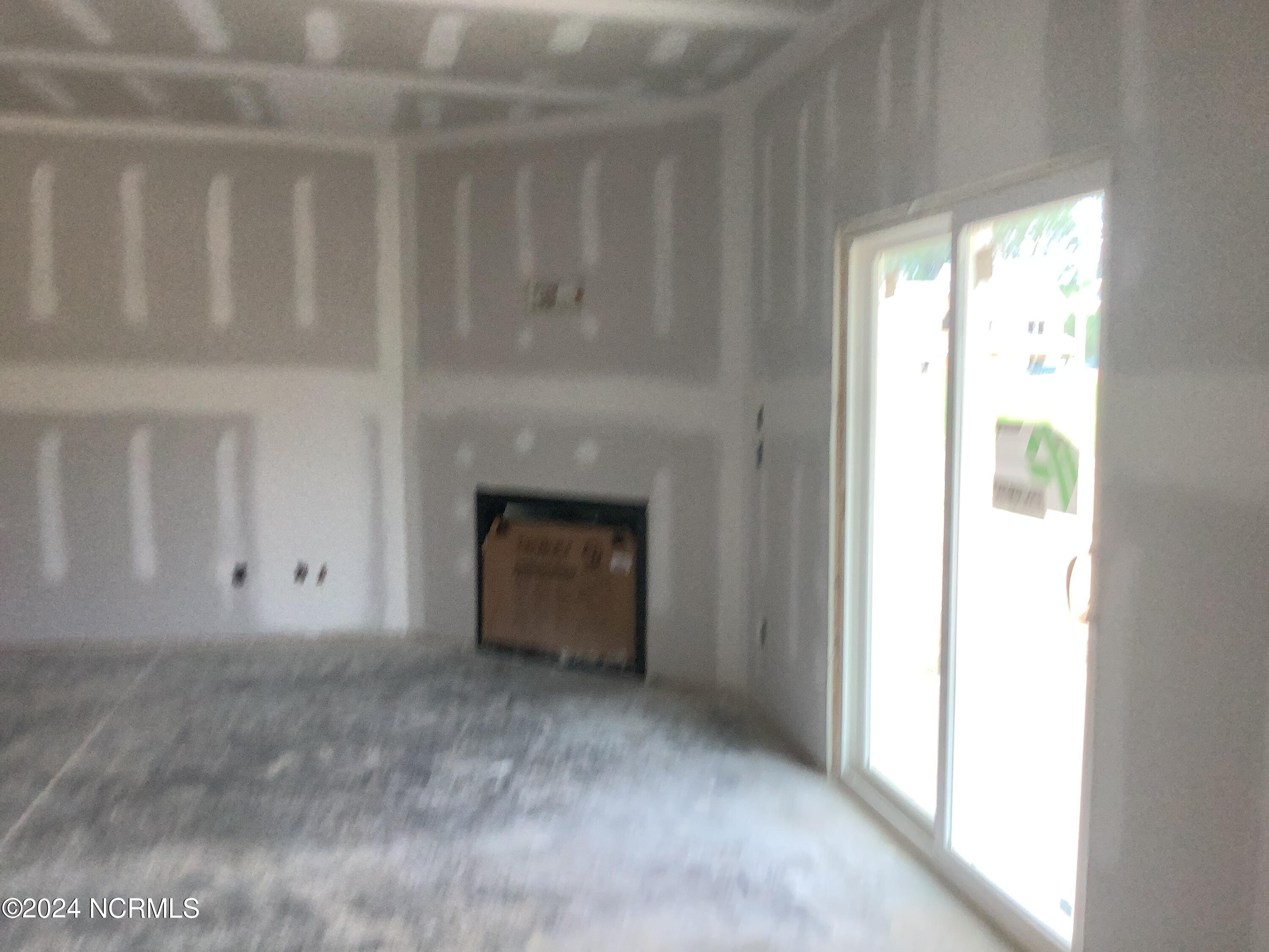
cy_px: 476
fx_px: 1136
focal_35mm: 31
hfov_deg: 58.4
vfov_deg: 45.4
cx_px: 634
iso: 64
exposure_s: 1/120
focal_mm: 3.3
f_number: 2.4
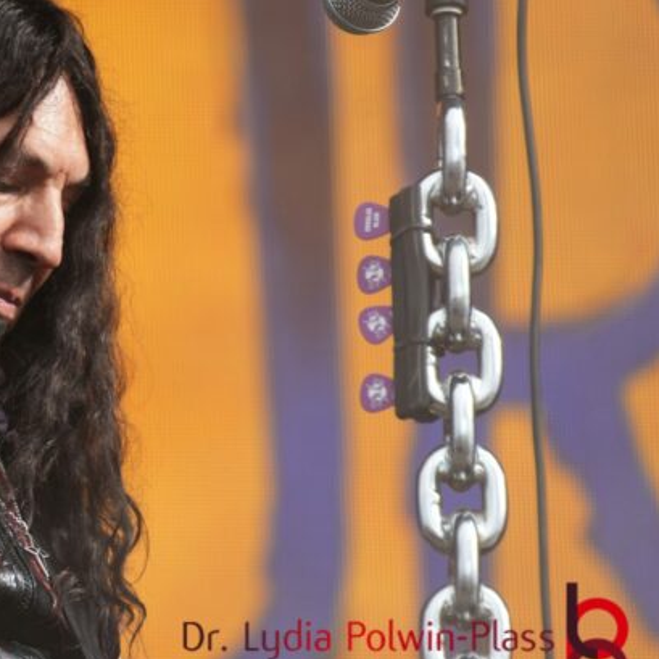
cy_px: 359
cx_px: 95
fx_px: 11713
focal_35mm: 544
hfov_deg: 3.2
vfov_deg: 3.2
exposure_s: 1/400
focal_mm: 227
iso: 320
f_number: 6.3
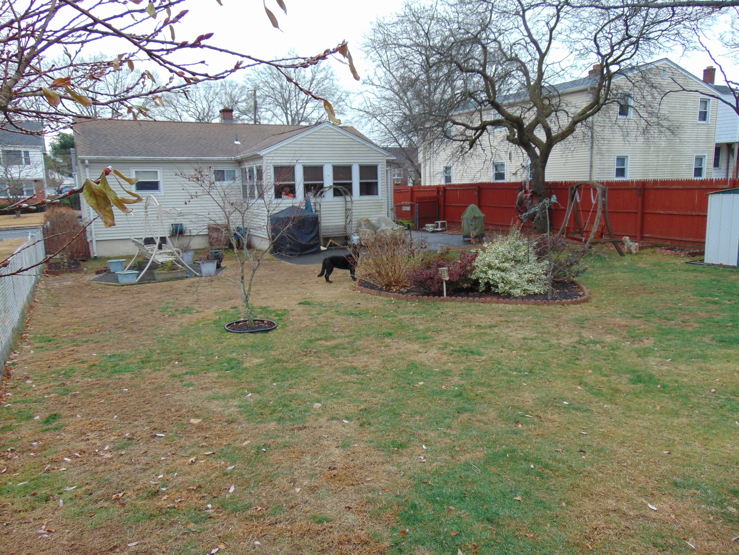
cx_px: 370
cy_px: 278
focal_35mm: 25
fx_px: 534
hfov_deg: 69.4
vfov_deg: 54.9
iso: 80
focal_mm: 4.5
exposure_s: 1/200
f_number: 3
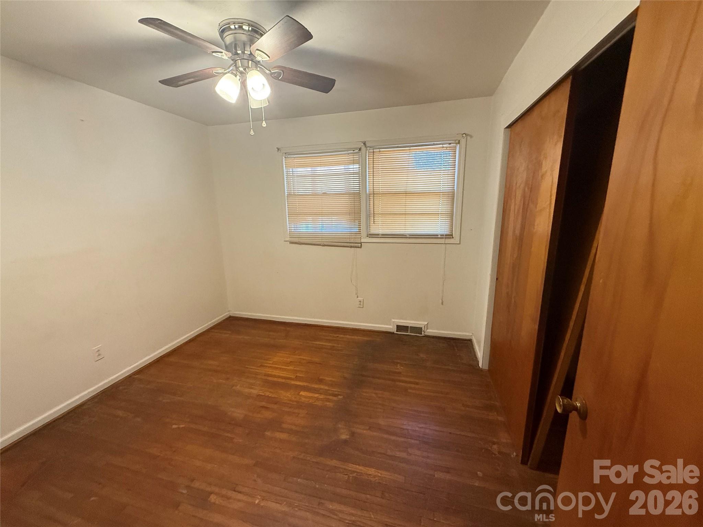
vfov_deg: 85.7
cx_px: 352
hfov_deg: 102.1
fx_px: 284
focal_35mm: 14
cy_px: 264
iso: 500
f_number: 2.2
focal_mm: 2.22
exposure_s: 1/60
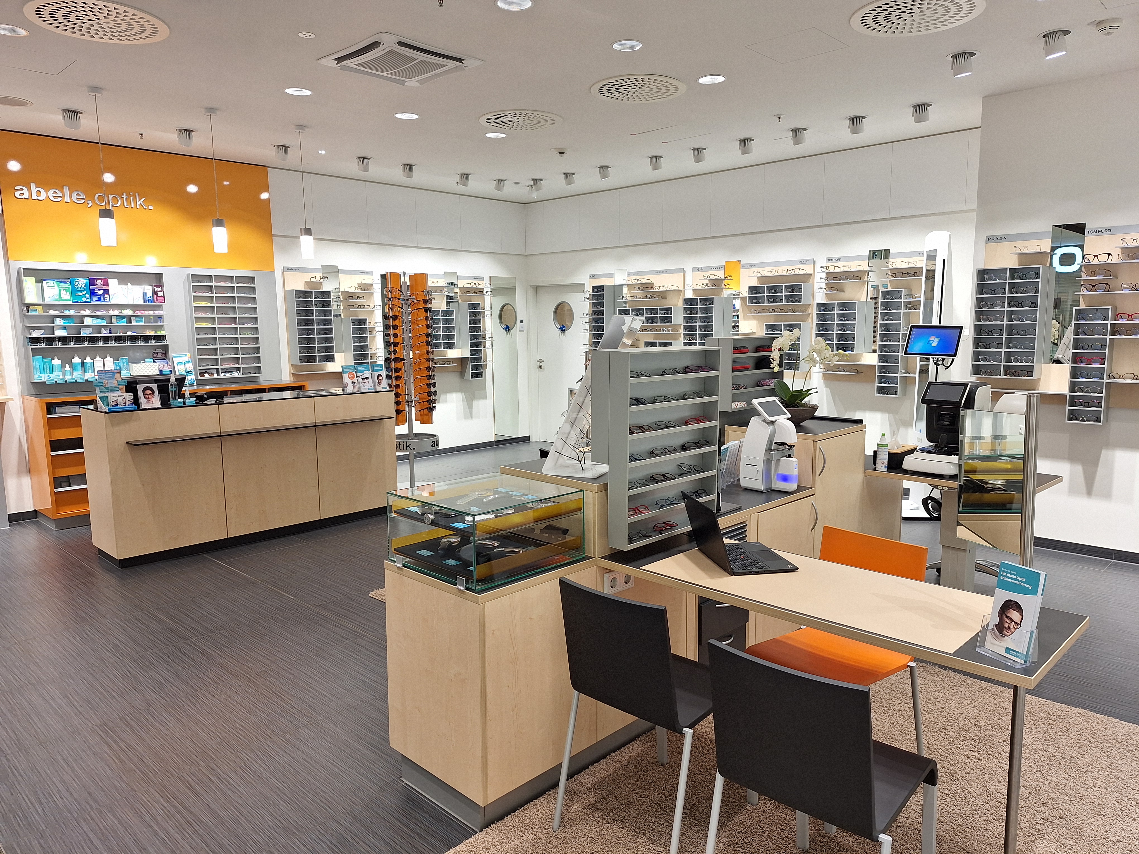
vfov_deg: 58.9
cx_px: 570
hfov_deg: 73.9
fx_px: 757
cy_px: 427
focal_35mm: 23
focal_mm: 5.54
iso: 80
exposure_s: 1/100
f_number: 1.8
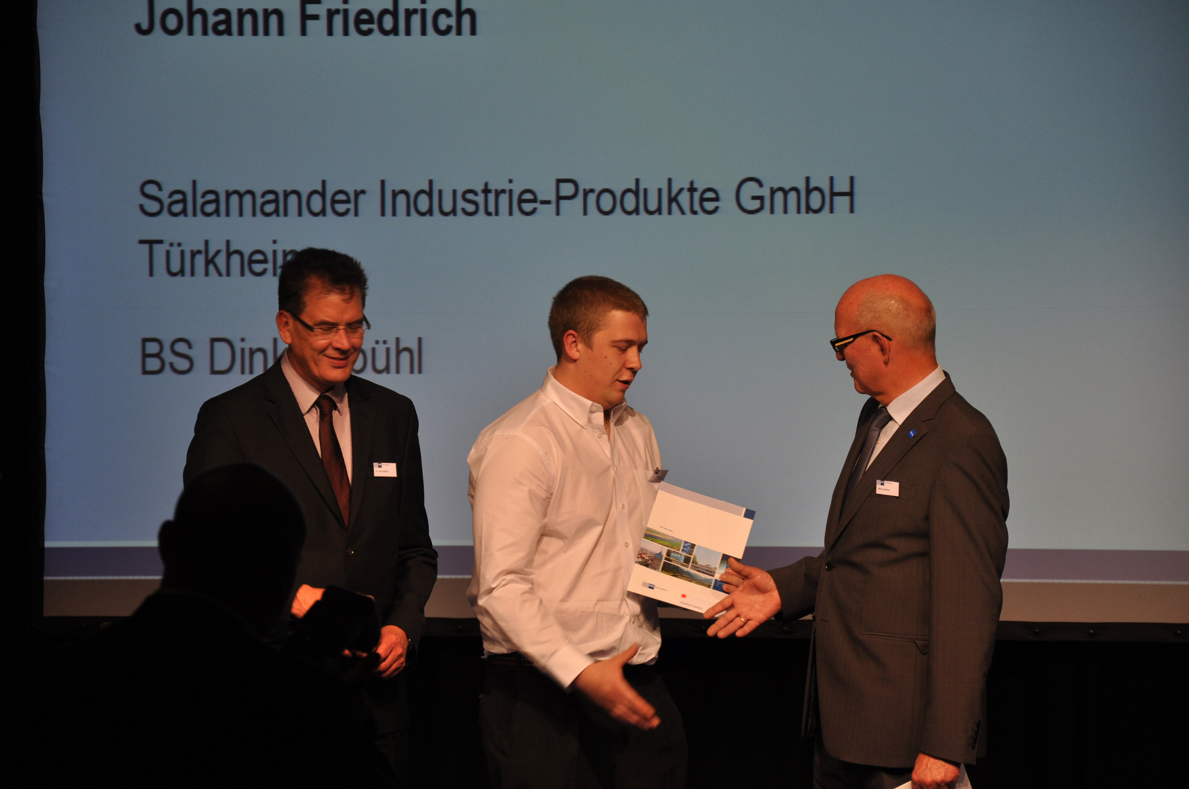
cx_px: 594
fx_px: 5195
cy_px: 394
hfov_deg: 13.1
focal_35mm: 158
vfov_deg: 8.7
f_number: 5.6
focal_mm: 105
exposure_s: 1/125
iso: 280
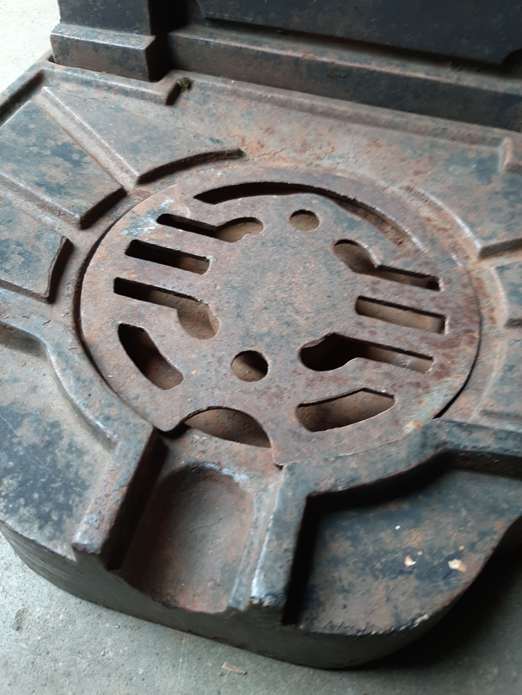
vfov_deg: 67.3
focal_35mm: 26
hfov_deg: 53.1
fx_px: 523
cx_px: 261
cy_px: 348
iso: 64
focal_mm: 3.93
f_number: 1.7
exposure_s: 1/50
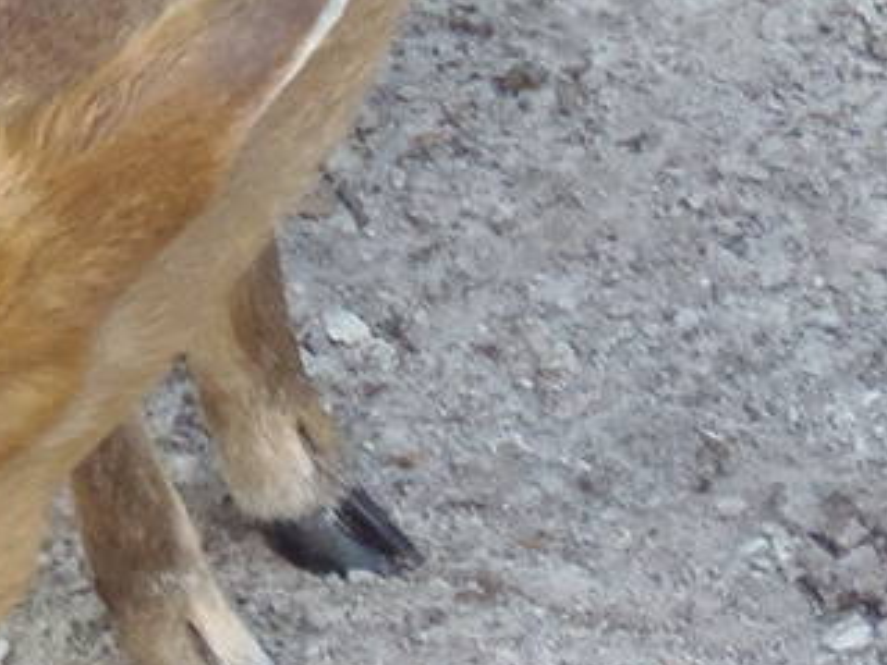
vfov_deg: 1.9
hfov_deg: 2.5
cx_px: -480
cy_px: 83
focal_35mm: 794
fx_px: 20345
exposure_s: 1/50
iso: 125
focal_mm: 29.4
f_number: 4.8
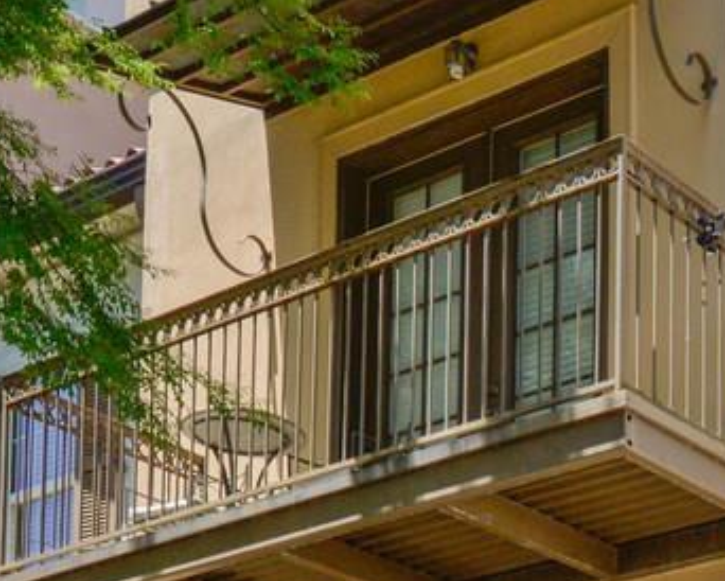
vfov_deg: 16.7
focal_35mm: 79
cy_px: 993
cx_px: 1024
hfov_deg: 21.1
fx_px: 1696
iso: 800
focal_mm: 18
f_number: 11
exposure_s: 1/500
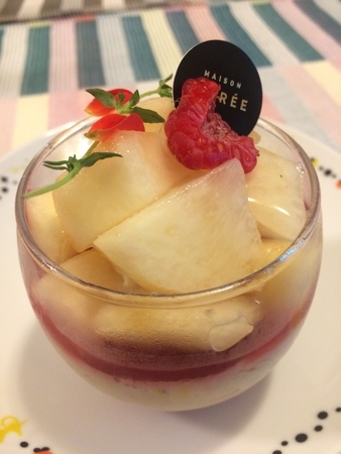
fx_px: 381
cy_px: 227
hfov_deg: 48.3
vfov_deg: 61.6
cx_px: 170
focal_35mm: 29
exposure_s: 1/33
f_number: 2.2
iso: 320
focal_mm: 4.15
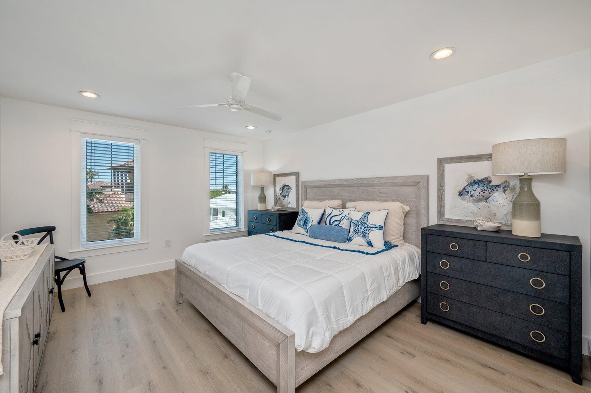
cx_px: 296
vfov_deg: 81.1
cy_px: 196
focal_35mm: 14
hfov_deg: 104.3
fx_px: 230
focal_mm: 14
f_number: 9
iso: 200
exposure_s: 1/30
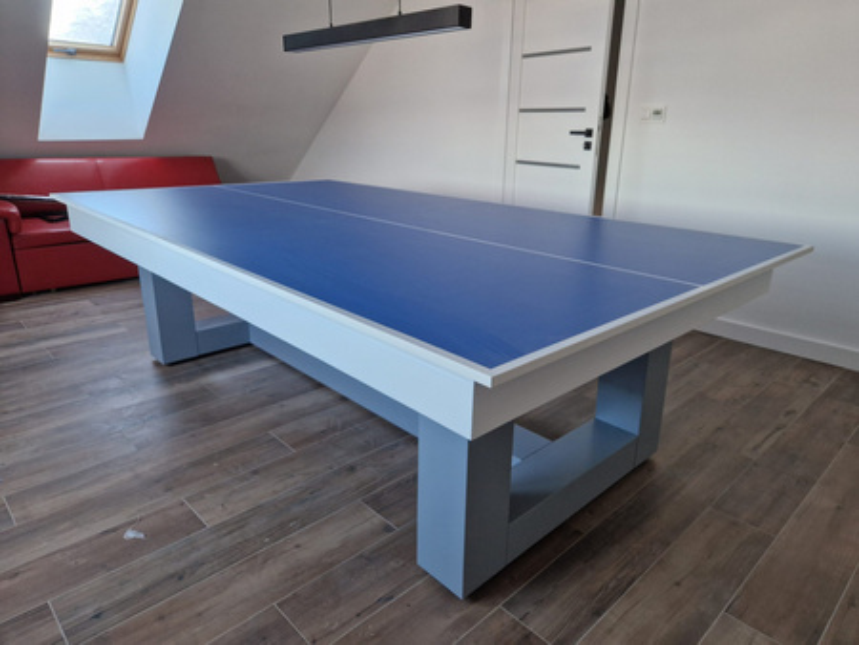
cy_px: 322
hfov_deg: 73.9
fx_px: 571
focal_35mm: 23
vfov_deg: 58.9
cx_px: 430
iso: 200
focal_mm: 5.4
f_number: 1.8
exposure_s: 1/180
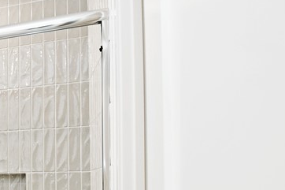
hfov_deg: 29.1
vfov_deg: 28.4
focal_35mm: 45
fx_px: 356
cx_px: -132
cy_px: 180
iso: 220
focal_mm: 10
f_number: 4
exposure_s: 1/60
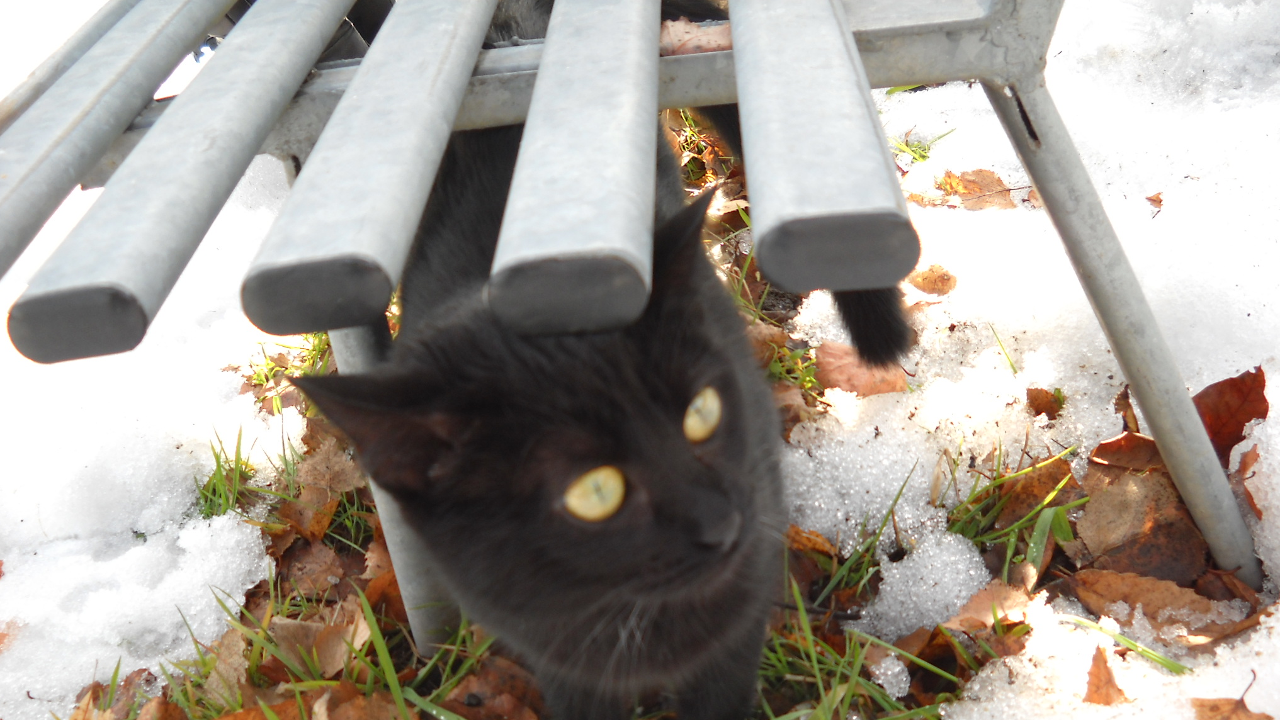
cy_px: 483
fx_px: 1527
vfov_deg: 26.4
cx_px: 640
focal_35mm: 45
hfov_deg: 45.5
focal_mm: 6.72
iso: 64
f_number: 3.1
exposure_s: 1/88
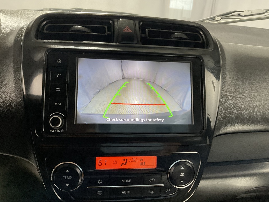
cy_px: 101
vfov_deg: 48.2
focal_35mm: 29
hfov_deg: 61.7
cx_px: 134
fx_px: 225
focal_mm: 3
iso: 160
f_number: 1.8
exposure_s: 1/60
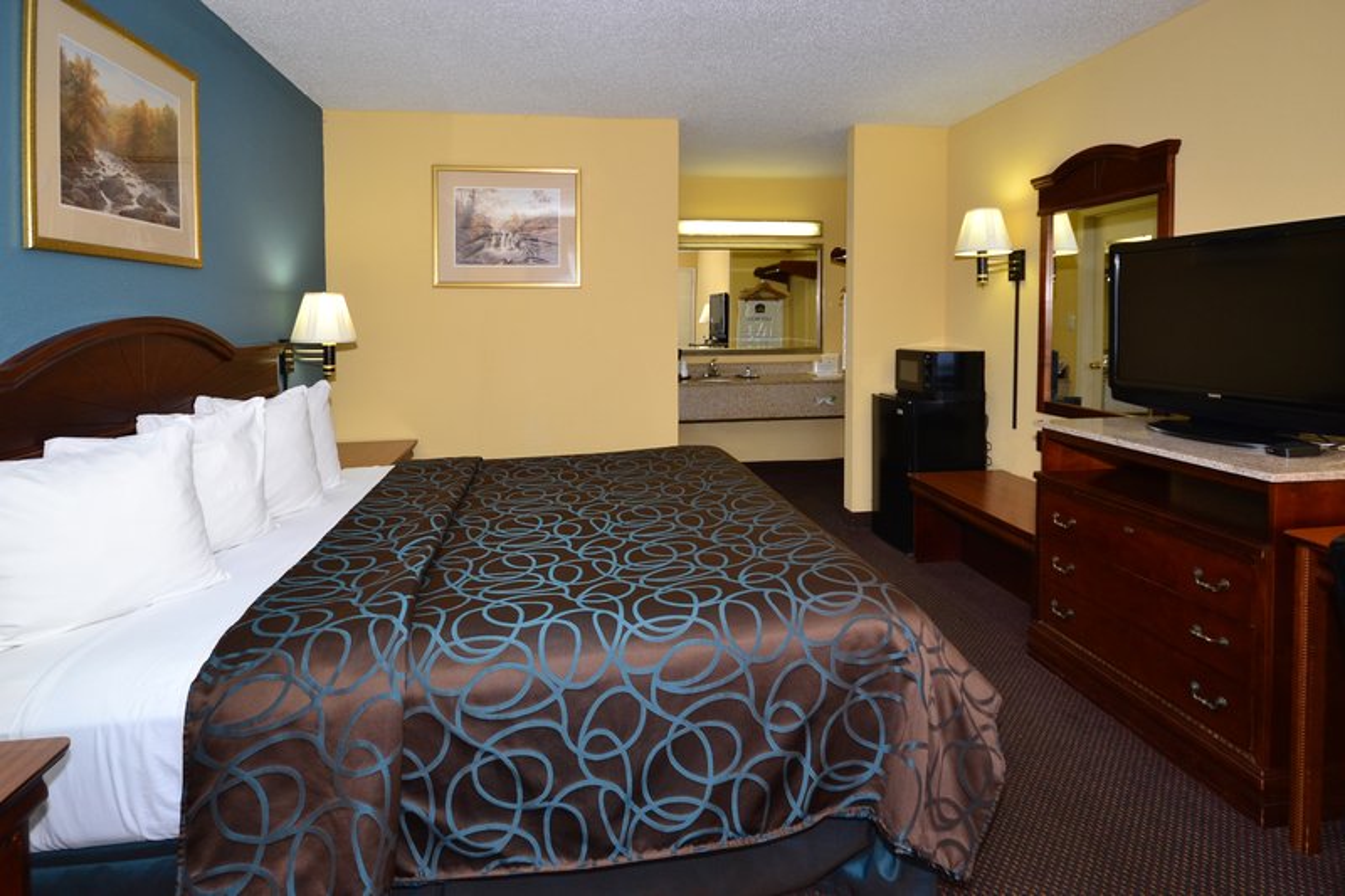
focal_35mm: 16
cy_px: 448
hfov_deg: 95.0
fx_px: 616
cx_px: 672
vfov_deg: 72.0
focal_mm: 11
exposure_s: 1/60
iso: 400
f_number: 5.6
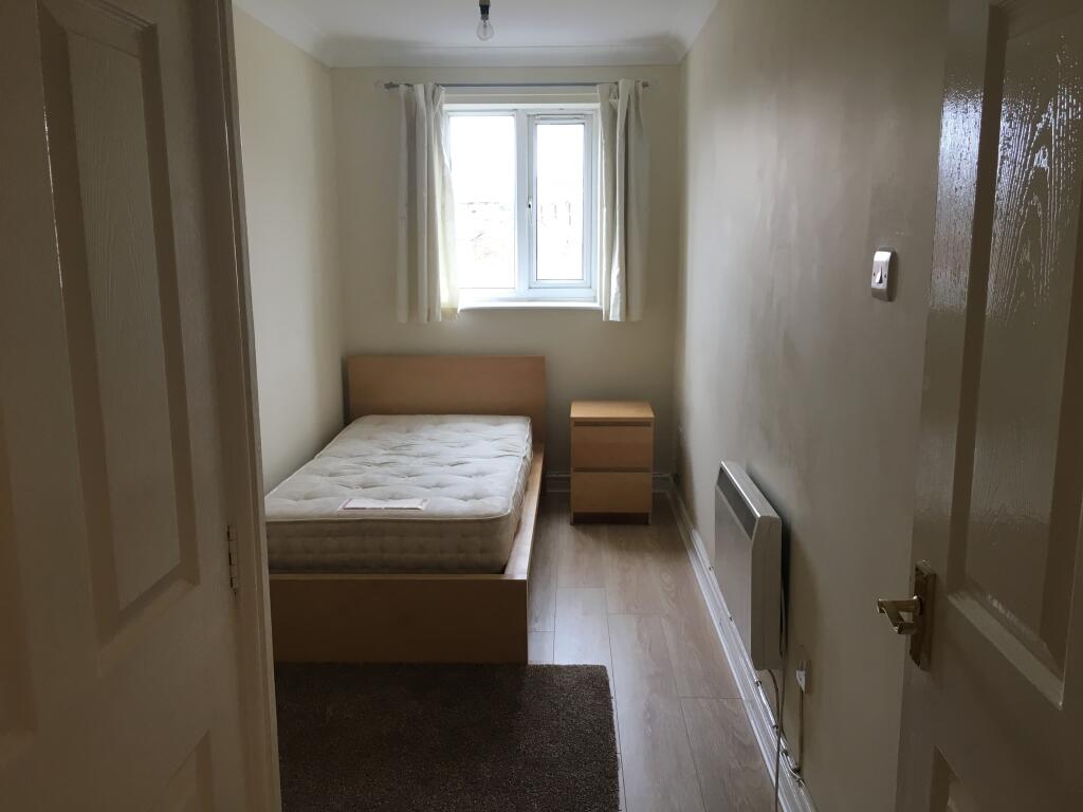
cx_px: 542
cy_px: 406
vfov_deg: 48.2
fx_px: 907
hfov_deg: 61.7
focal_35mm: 29
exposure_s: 1/33
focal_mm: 4.15
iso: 32
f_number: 2.2
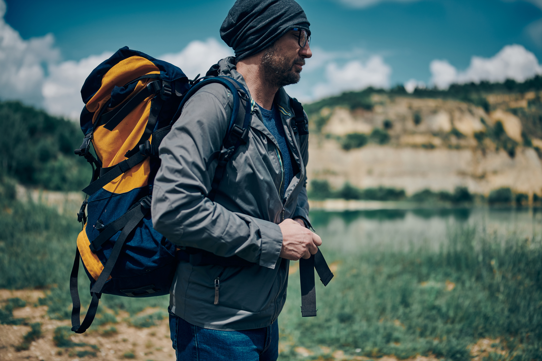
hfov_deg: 54.4
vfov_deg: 37.8
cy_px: 180
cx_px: 271
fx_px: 527
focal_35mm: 35
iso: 100
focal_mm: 35
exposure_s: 1/6400
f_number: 1.4
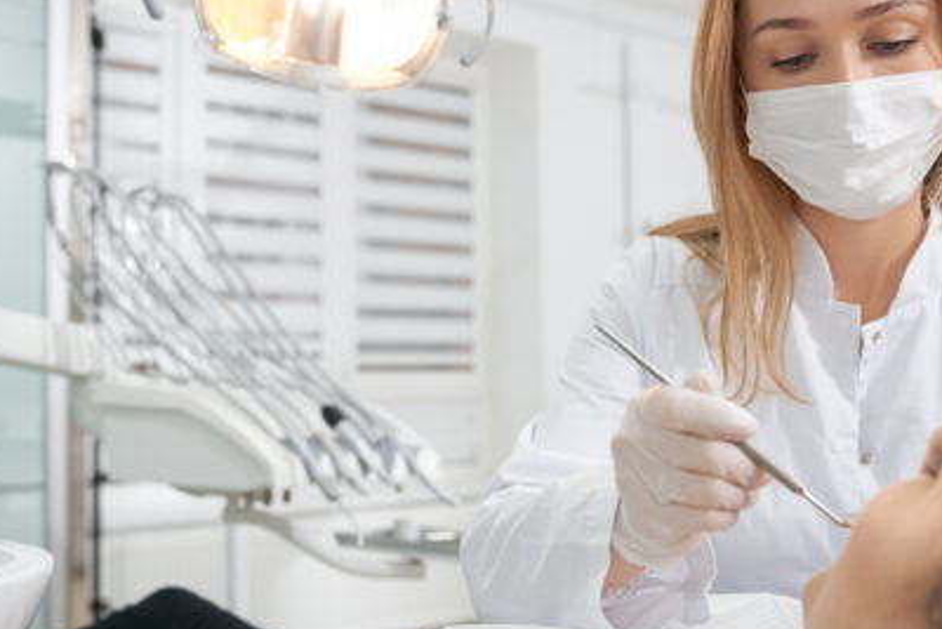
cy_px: 335
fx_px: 1256
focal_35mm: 48
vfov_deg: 28.1
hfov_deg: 40.9
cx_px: 577
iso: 250
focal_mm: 32
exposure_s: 1/160
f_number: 3.5
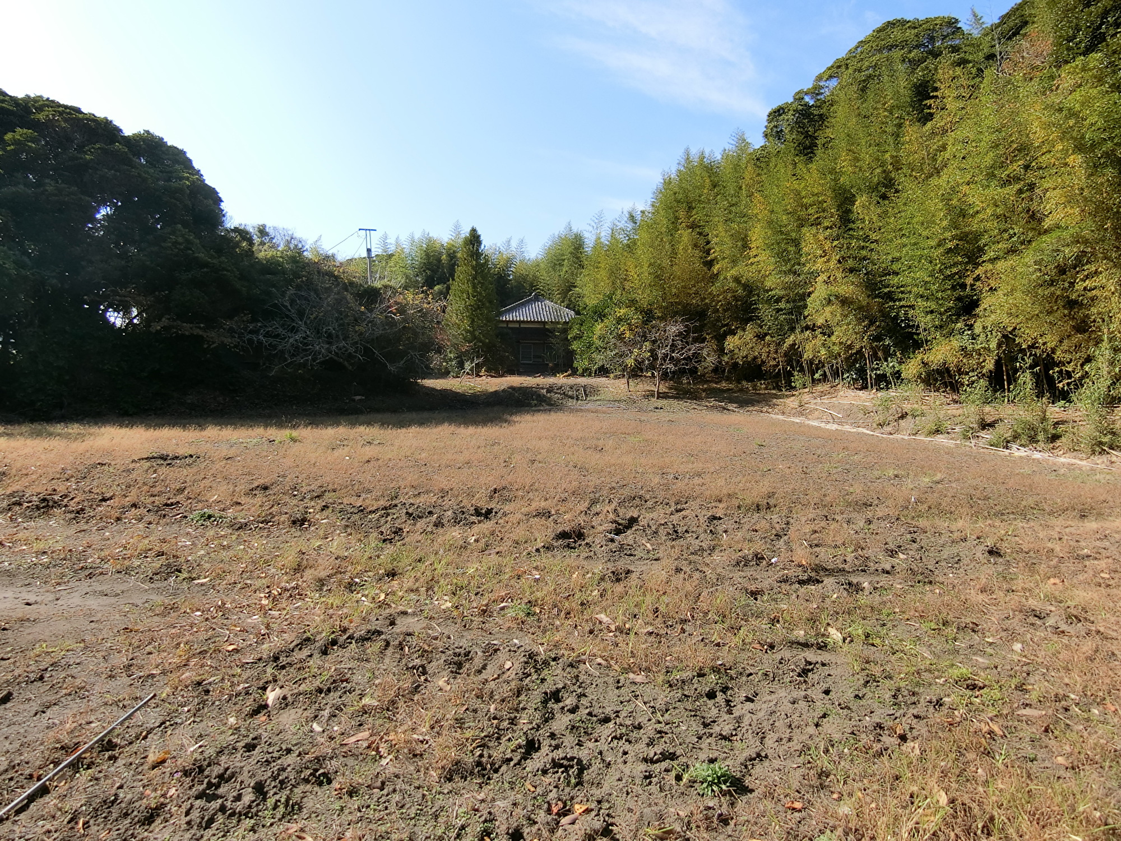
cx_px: 560
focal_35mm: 19
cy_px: 420
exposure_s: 1/800
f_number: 2.7
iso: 80
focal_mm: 4.06
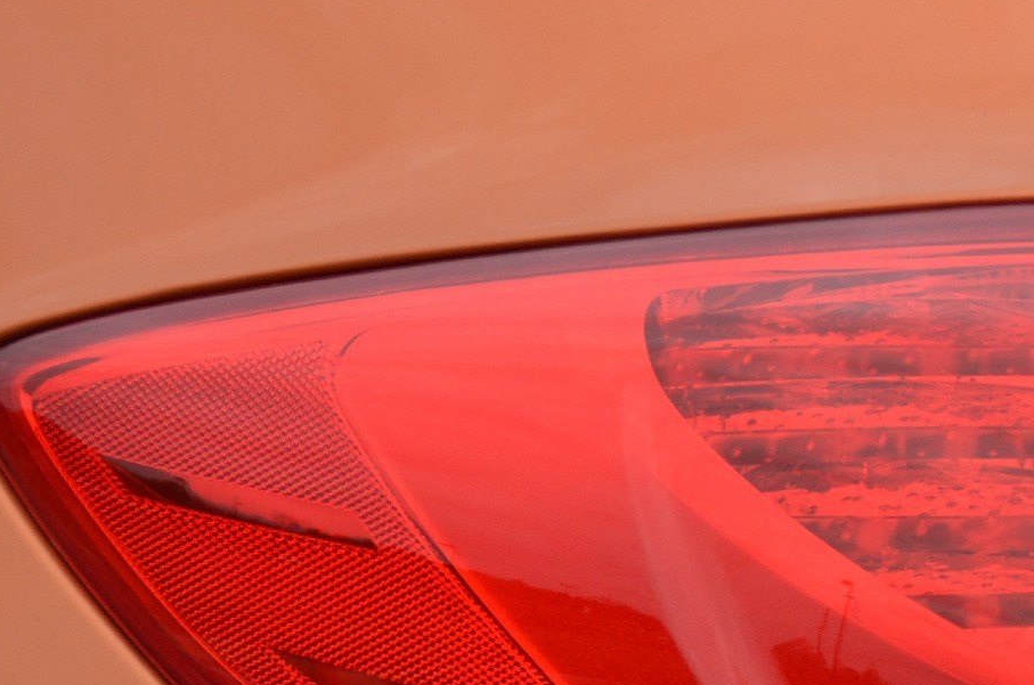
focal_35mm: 339
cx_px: 1173
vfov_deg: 4.0
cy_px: 495
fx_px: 9718
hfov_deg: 6.1
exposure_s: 1/800
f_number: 5
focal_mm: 82
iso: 800
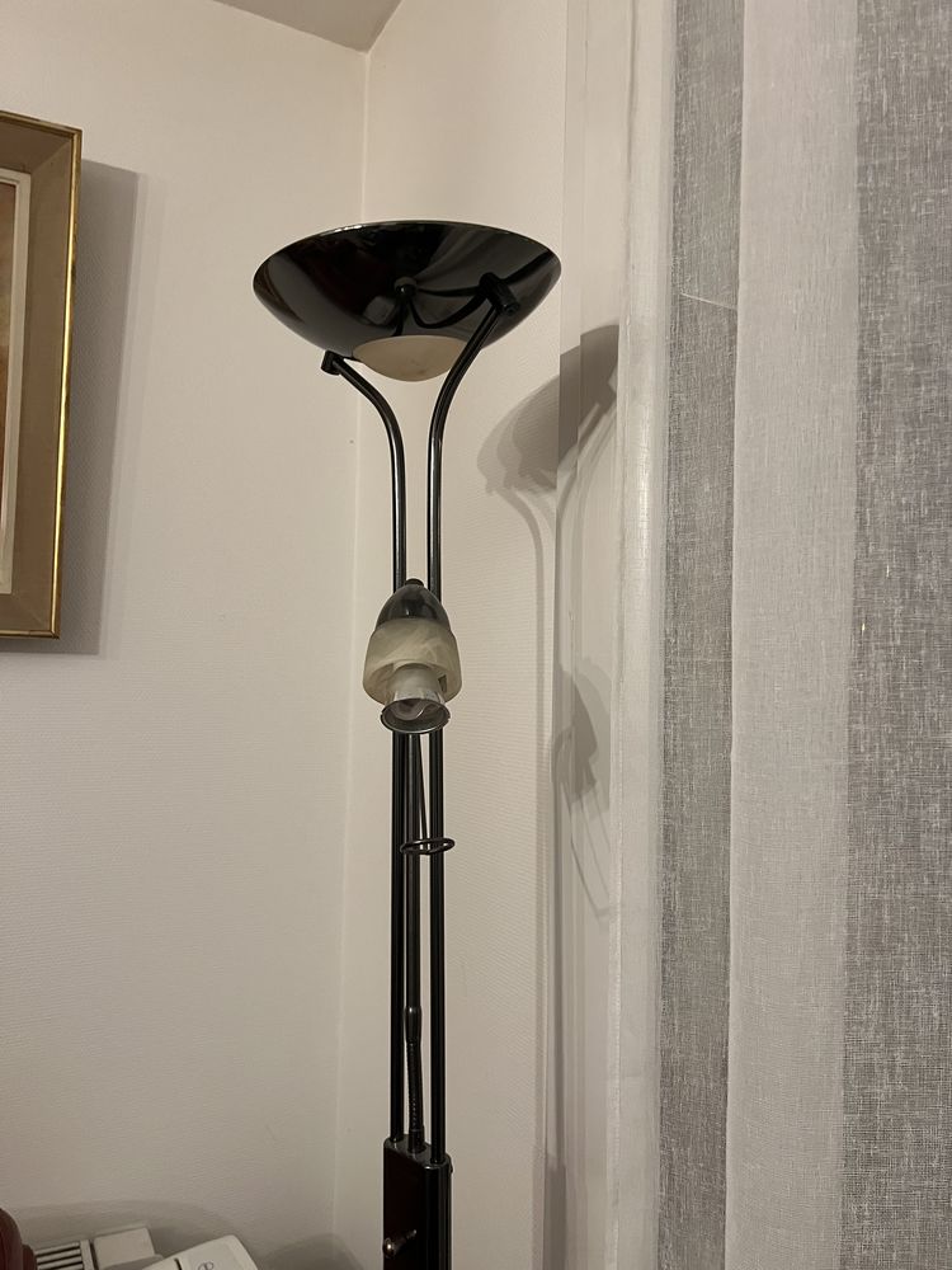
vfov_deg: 67.3
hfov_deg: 53.1
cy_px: 635
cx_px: 476
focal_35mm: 26
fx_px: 953
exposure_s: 1/50
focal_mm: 5.7
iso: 320
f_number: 1.5
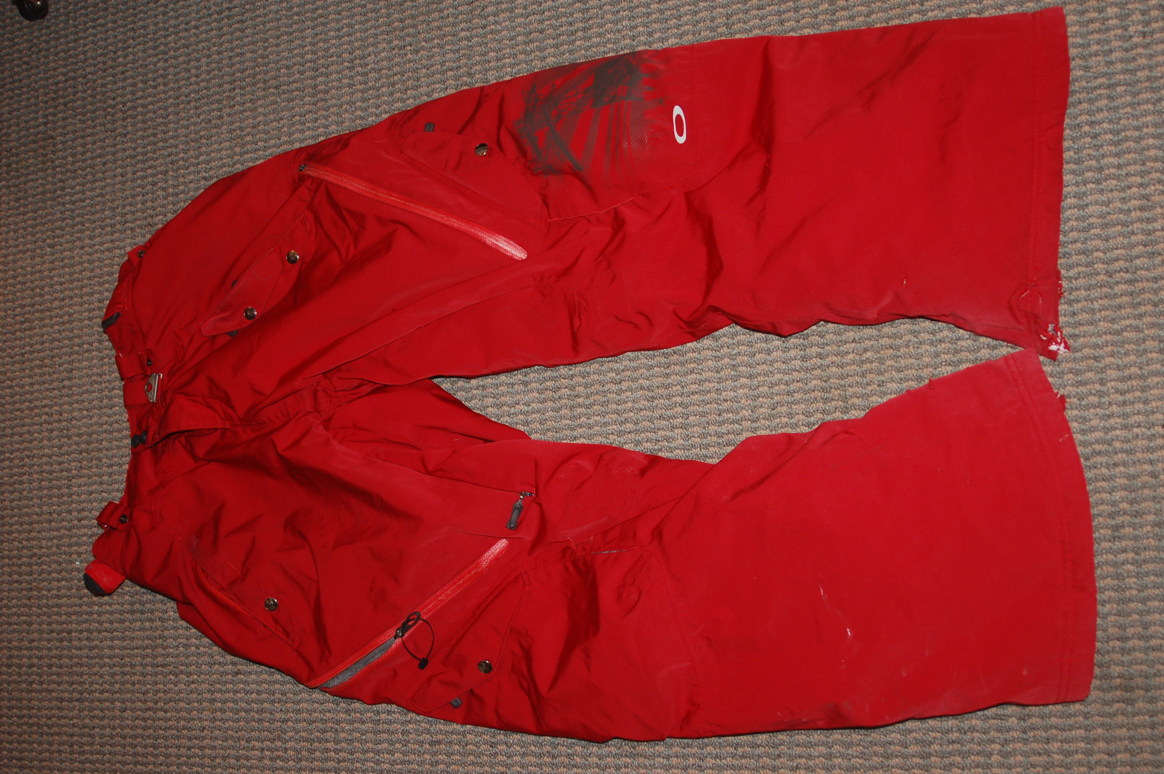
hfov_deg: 46.4
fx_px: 1357
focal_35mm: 42
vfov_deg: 31.8
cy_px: 387
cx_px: 582
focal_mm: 28
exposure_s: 1/60
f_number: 3.5
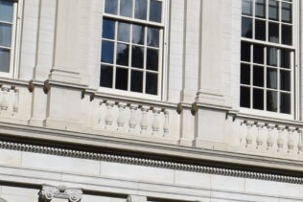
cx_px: 478
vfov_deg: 8.3
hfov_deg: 11.9
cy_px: -27
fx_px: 1381
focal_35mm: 164
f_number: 10
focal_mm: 18
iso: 200
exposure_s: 1/500
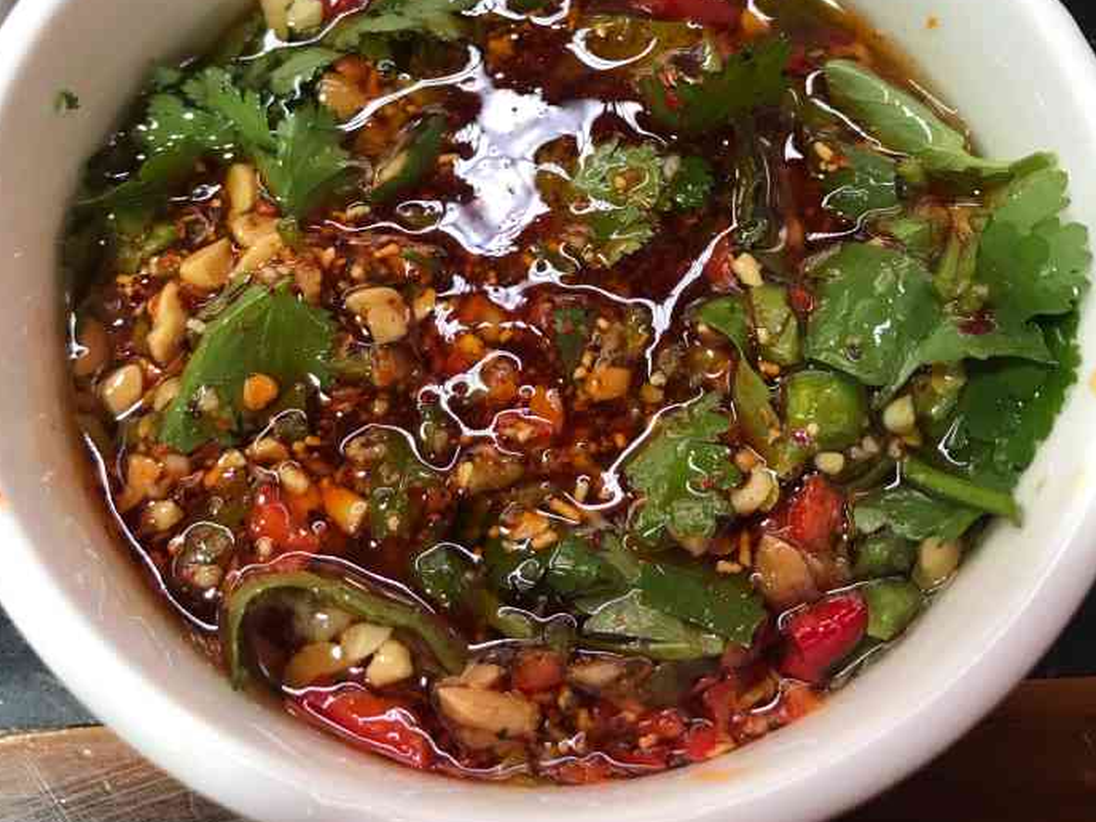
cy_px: 237
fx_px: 1203
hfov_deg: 49.0
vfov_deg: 37.1
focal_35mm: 38
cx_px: 546
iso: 40
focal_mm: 3.99
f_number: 1.8
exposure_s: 1/25
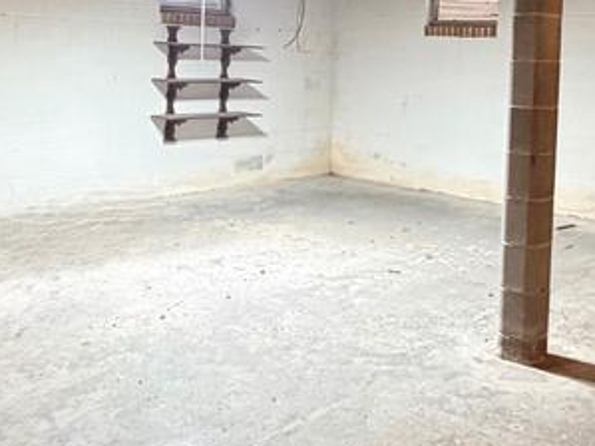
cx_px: 406
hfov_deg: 39.1
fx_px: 825
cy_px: 92
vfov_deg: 29.6
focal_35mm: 48
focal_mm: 2.22
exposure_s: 1/60
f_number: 2.2
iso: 500
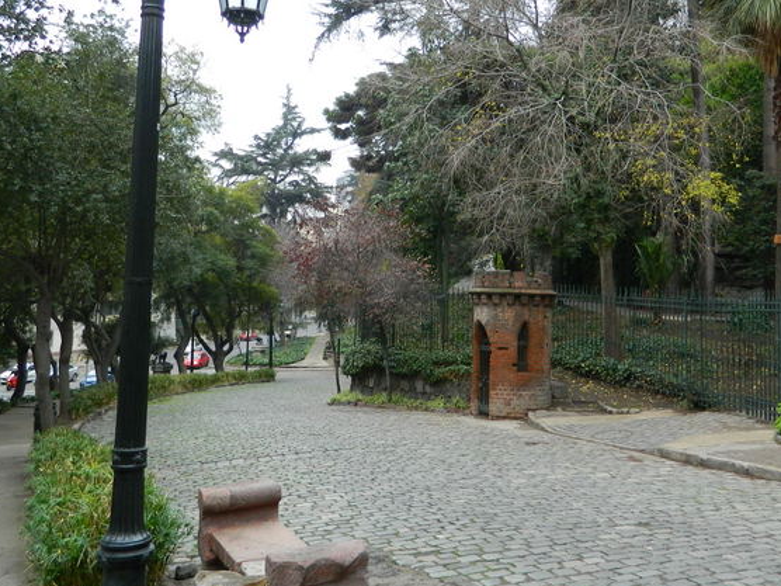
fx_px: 812
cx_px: 440
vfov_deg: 39.4
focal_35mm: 36
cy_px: 219
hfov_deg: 51.2
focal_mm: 4.5
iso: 80
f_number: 3.1
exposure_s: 1/100
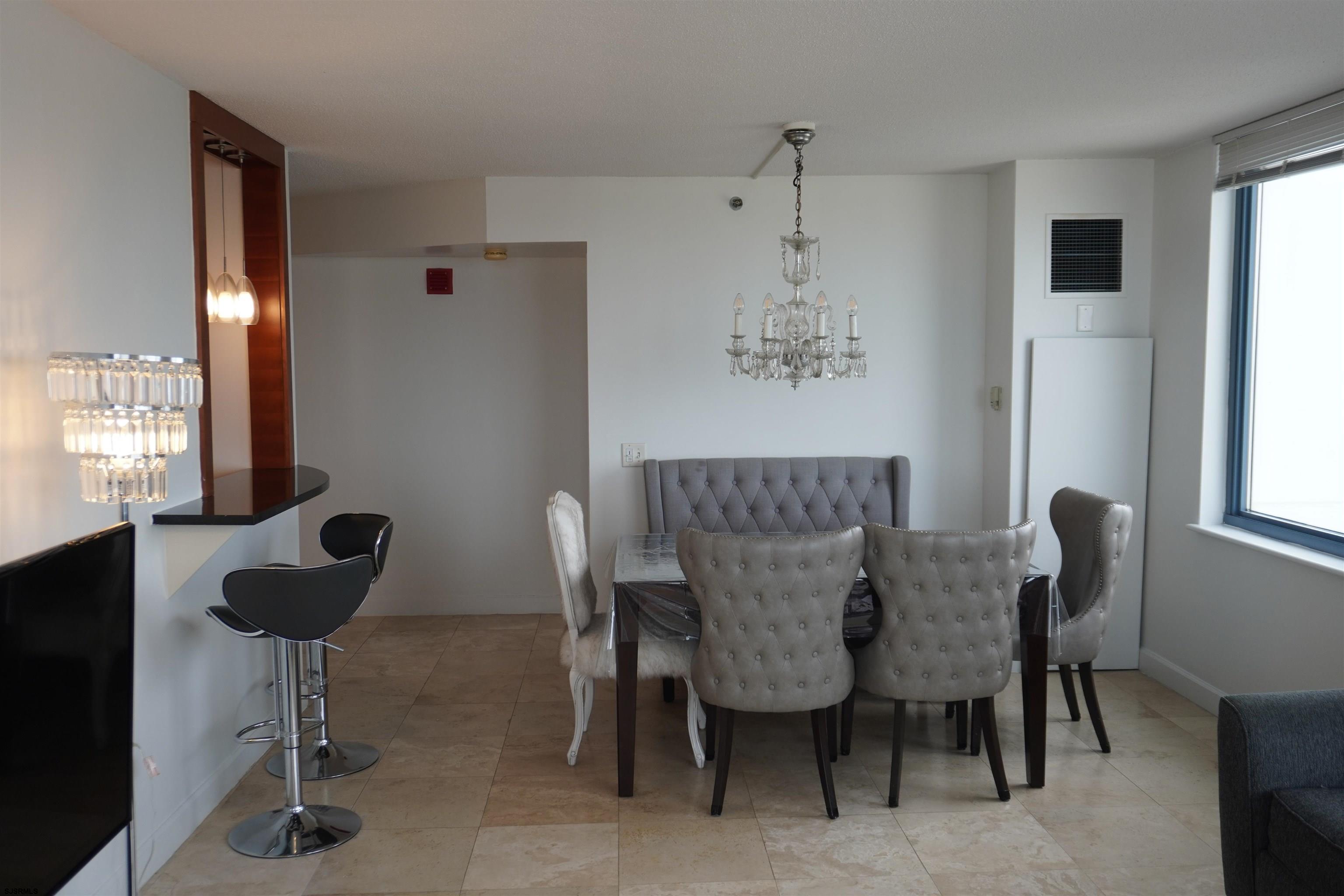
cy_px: 448
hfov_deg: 61.9
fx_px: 1120
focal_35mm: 30
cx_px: 672
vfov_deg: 43.6
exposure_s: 1/160
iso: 250
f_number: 4
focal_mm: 20
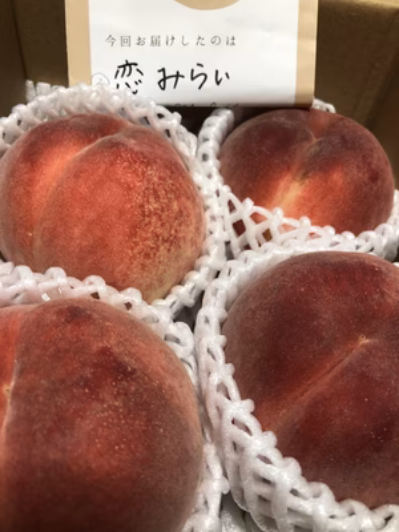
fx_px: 430
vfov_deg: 63.4
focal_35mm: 28
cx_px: 200
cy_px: 266
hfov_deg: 49.7
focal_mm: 3.99
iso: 40
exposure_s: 1/17
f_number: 1.8
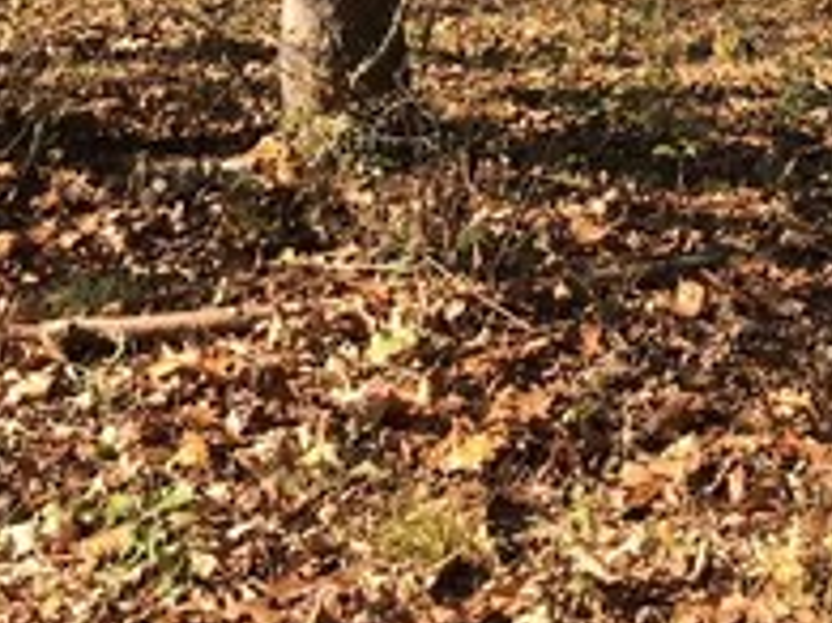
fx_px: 2210
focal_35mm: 92
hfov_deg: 19.9
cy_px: -324
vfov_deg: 14.9
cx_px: 1015
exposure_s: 1/460
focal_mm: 3.99
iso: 20
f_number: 1.8
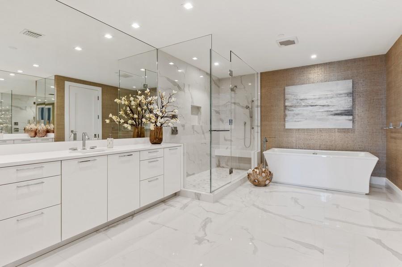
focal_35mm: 18
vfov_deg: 67.3
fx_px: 201
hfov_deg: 90.1
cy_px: 134
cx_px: 201
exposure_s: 1/2.5
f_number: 8
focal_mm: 18
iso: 100
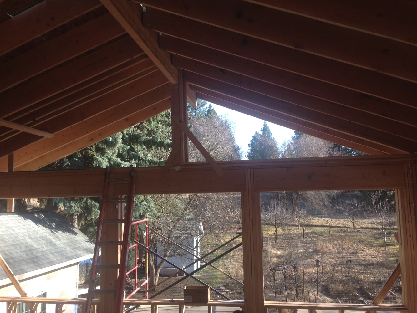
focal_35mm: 33
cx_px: 208
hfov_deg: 55.3
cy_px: 156
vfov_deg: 43.0
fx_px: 398
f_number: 2.4
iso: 50
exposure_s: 1/232
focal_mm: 4.12
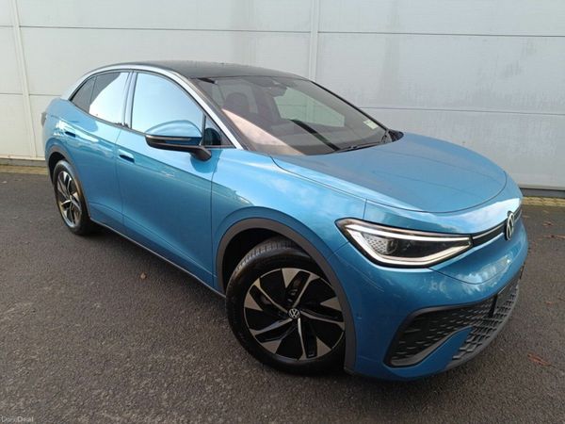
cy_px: 212
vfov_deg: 56.8
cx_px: 282
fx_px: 392
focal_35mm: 24
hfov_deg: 71.6
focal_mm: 5.59
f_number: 1.88
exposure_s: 1/102
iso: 70
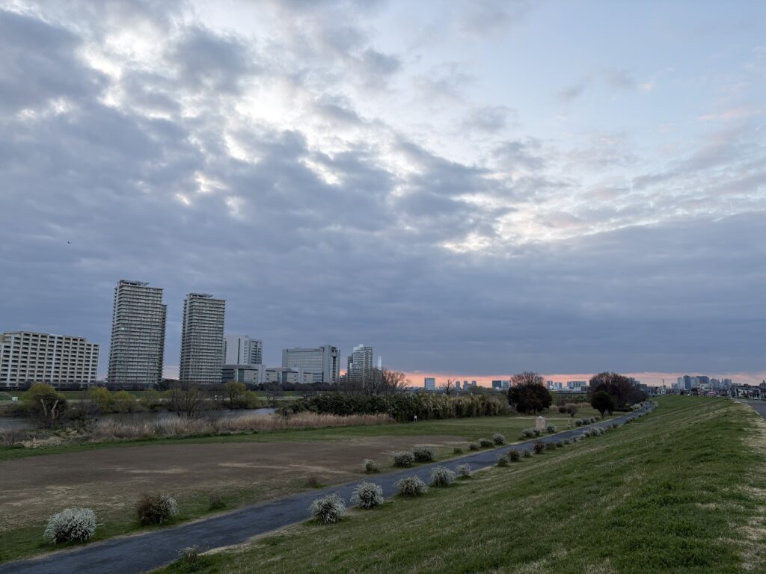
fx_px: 575
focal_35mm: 26
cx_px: 383
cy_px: 287
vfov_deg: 53.1
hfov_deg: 67.3
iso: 32
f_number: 1.6
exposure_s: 1/141
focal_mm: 5.96
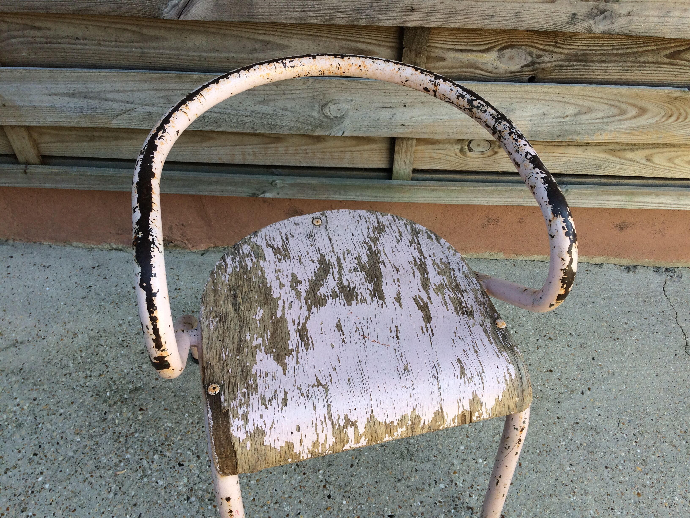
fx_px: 578
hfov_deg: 61.7
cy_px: 259
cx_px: 345
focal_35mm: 29
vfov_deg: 48.2
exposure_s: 1/263
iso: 32
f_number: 2.2
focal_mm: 4.15
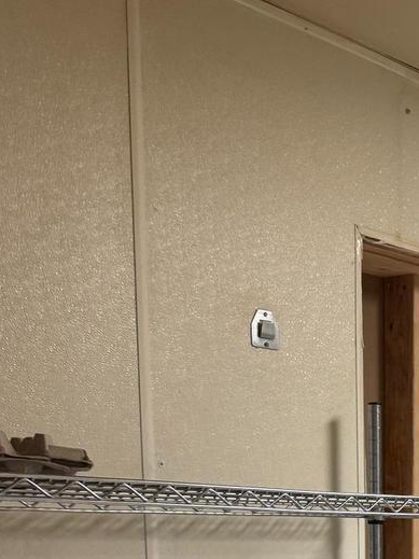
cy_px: 750
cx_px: 476
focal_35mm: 71
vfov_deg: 23.7
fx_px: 1146
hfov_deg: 19.7
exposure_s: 1/42
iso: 200
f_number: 1.78
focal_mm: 6.76
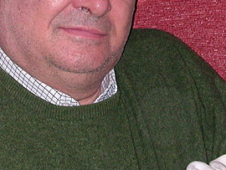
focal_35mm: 173
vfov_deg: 8.6
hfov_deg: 11.4
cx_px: 137
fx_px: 1130
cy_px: 49
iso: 148
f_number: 3.8
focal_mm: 11.1
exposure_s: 1/59.9
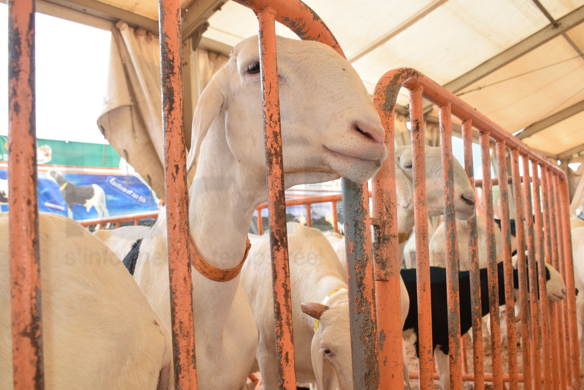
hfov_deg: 57.2
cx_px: 292
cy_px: 195
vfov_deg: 40.0
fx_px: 535
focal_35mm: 33
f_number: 7.1
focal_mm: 22
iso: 640
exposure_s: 1/200
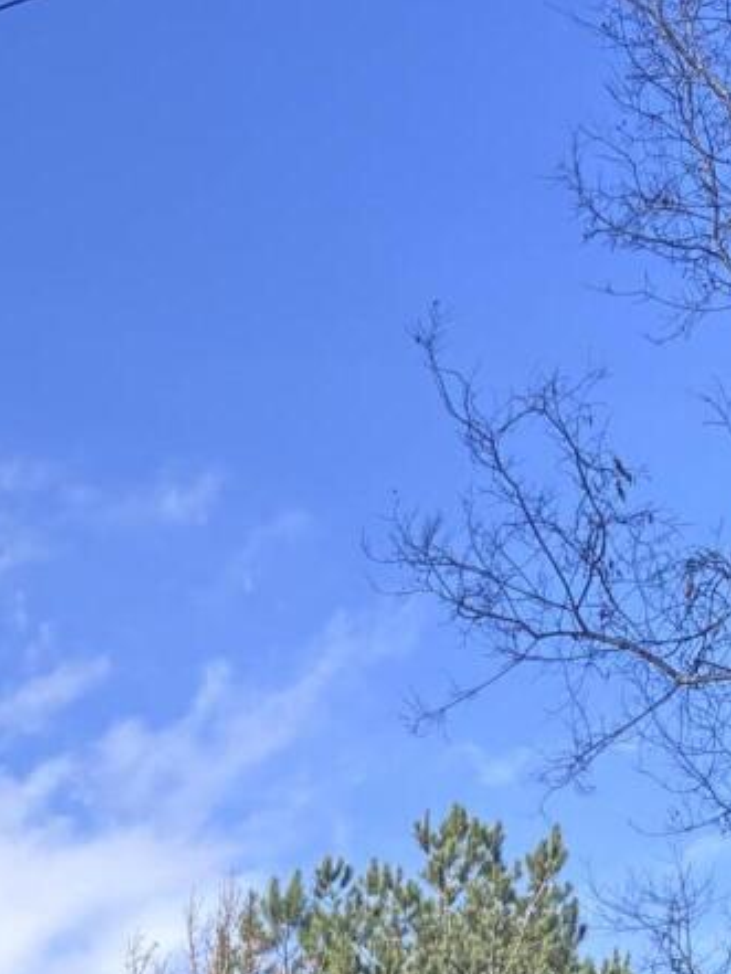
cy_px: 2063
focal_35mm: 118
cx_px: -133
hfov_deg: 12.3
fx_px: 3321
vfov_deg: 13.7
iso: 50
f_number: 1.6
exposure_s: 1/1047
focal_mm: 5.96
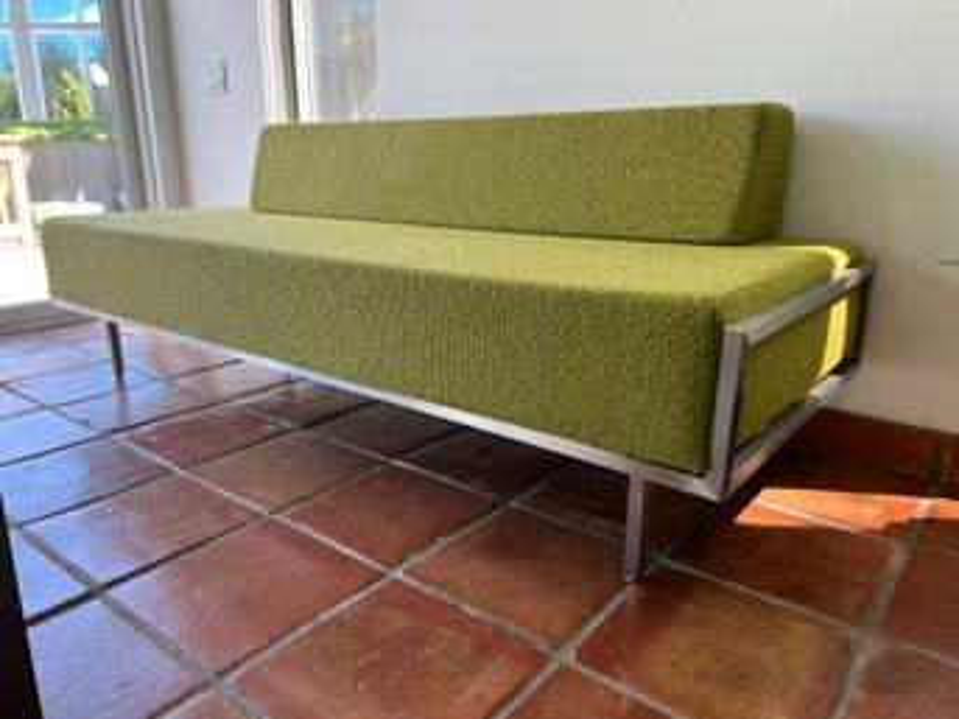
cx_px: 480
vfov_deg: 53.0
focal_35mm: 26
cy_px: 360
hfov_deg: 67.3
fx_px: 720
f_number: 1.5
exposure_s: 1/120
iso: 50
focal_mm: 5.7
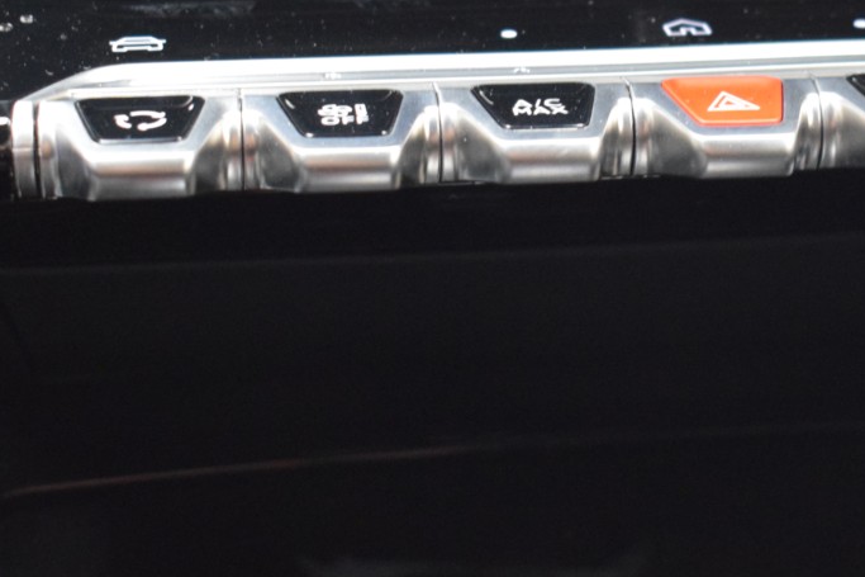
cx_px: 636
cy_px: 146
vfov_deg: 13.4
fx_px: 2452
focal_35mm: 102
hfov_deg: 19.9
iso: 3200
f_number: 4.2
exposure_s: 1/10
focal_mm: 31
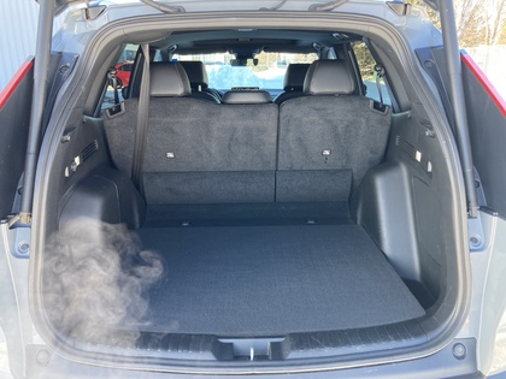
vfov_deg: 49.7
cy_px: 190
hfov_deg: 63.4
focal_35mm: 28
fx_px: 409
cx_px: 253
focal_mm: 3.99
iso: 40
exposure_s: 1/121
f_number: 1.8
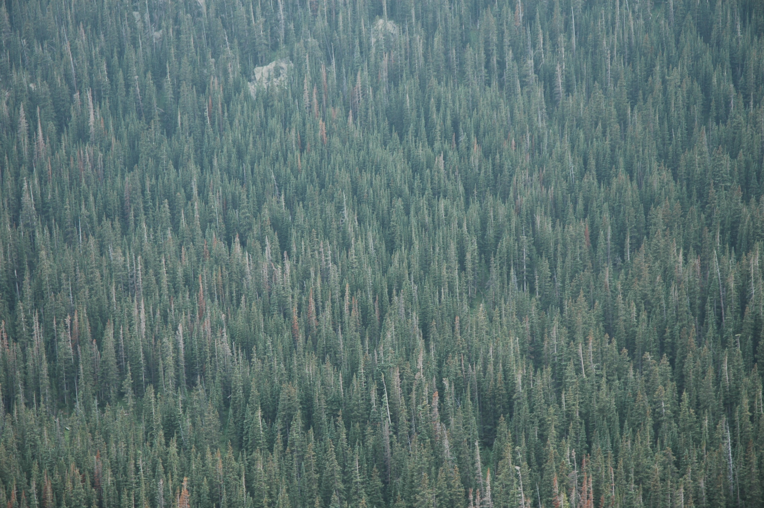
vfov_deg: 14.7
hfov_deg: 21.9
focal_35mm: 93
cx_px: 382
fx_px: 1971
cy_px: 254
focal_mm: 62
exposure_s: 1/125
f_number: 5.6
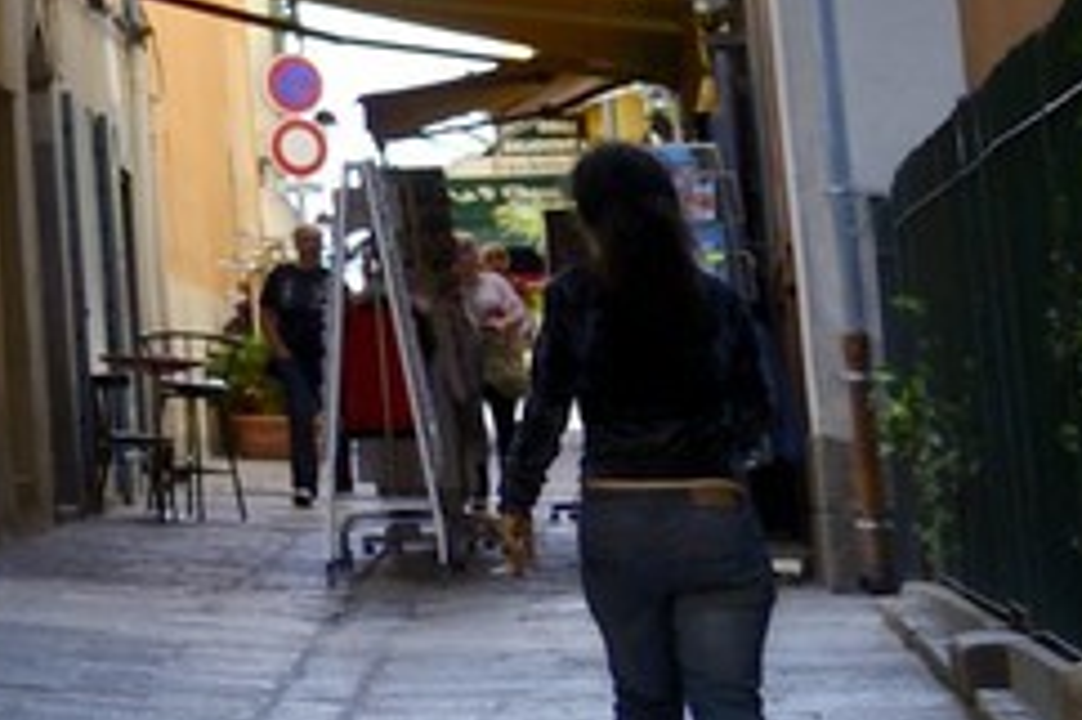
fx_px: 6157
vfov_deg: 6.4
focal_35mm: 205
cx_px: -2213
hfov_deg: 8.4
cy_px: -995
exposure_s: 1/160
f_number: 8
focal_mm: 31
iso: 200
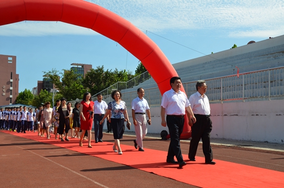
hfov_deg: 46.5
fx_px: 331
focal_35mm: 42
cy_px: 94
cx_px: 142
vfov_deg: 31.7
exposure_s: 1/320
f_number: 9
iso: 100
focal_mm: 28
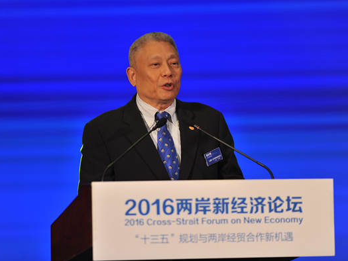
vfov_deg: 4.5
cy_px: 131
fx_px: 3298
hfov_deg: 6.0
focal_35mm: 328
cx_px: 164
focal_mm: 300
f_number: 2.8
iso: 1000
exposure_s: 1/500
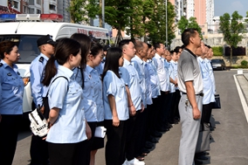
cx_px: 206
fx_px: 461
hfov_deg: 29.3
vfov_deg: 20.2
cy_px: 58
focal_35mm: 67
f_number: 14
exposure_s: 1/800
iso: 800
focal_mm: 38
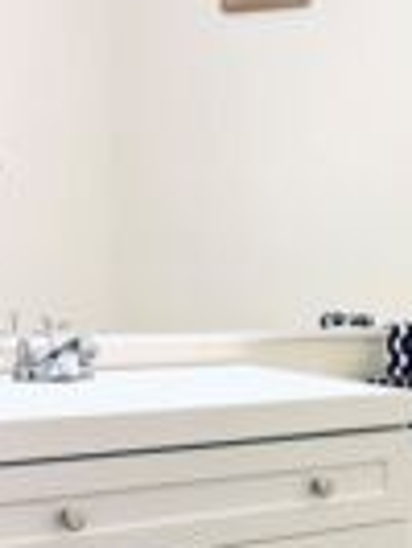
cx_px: 424
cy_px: 571
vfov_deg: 19.7
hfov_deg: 15.1
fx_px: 1521
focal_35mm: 96
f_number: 1.78
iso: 80
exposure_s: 1/120
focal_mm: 6.86
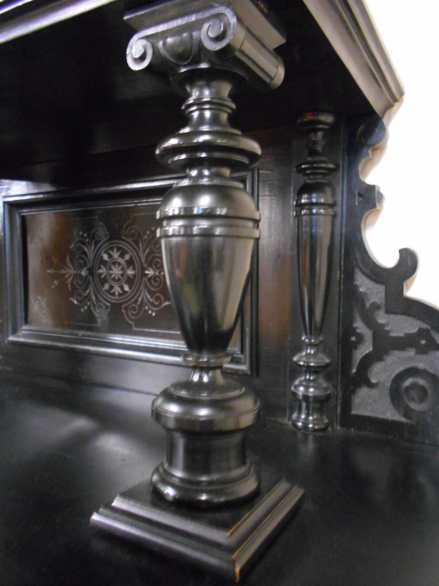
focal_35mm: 26
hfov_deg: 53.1
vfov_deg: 67.3
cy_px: 293
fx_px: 440
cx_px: 220
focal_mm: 4.6
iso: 800
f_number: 3.2
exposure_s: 1/5
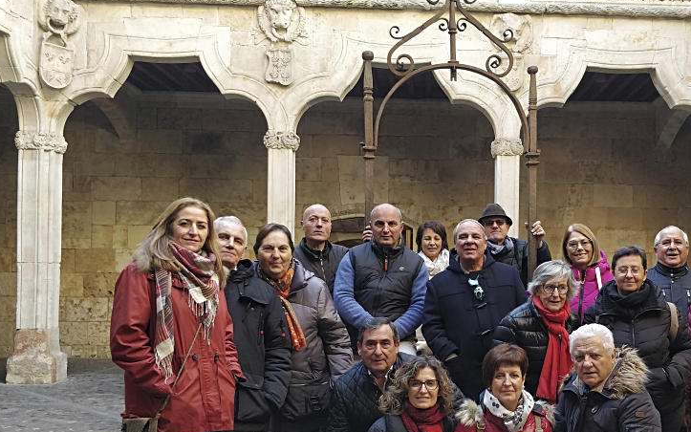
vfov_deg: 33.4
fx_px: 716
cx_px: 475
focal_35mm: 38
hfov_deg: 50.4
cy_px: 275
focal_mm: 4.1
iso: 320
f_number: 1.7
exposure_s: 1/100
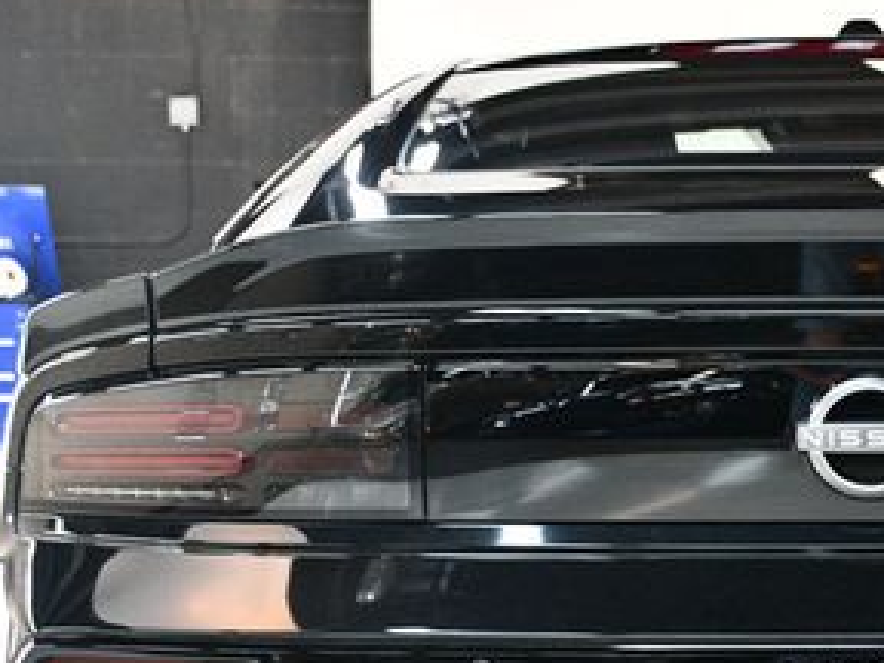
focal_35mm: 96
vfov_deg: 15.3
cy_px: 540
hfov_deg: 19.9
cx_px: 847
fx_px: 2452
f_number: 4
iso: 3200
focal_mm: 30
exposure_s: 1/100
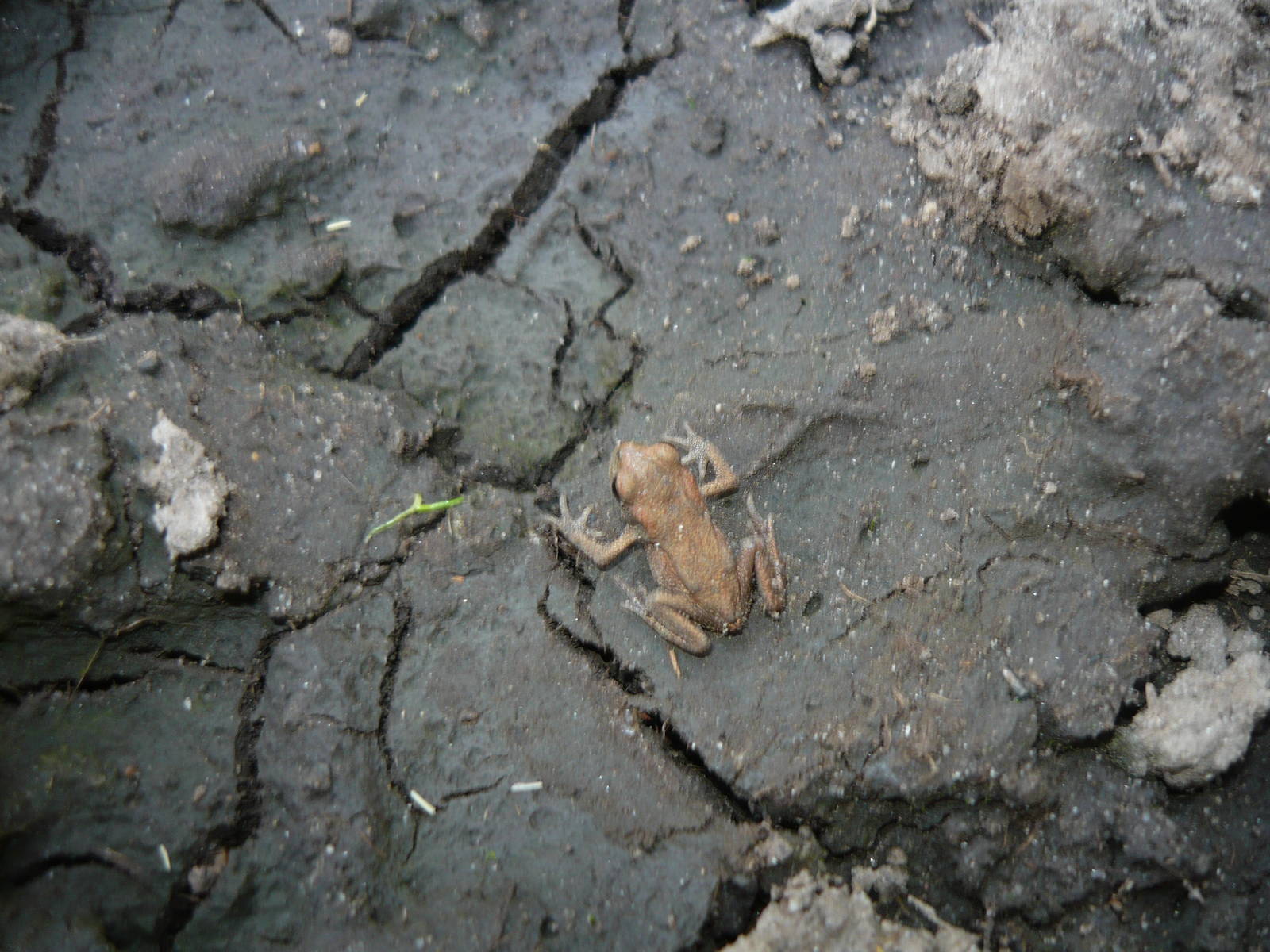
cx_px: 635
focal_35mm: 33
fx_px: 1211
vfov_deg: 42.9
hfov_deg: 55.4
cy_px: 476
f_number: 2.8
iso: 100
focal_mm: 5.5
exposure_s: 1/30
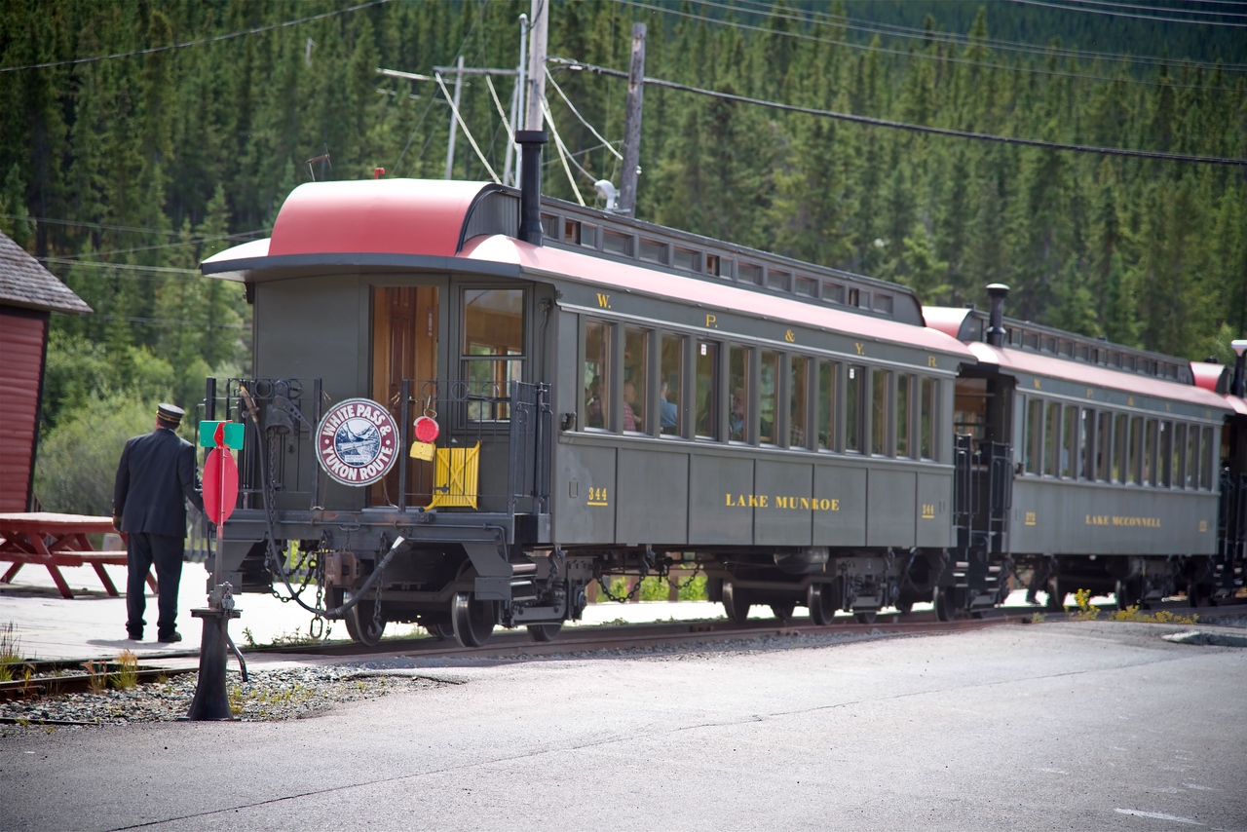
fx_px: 4157
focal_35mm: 120
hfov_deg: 17.1
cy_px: 416
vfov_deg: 11.4
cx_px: 624
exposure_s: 1/250
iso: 100
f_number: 4
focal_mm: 120
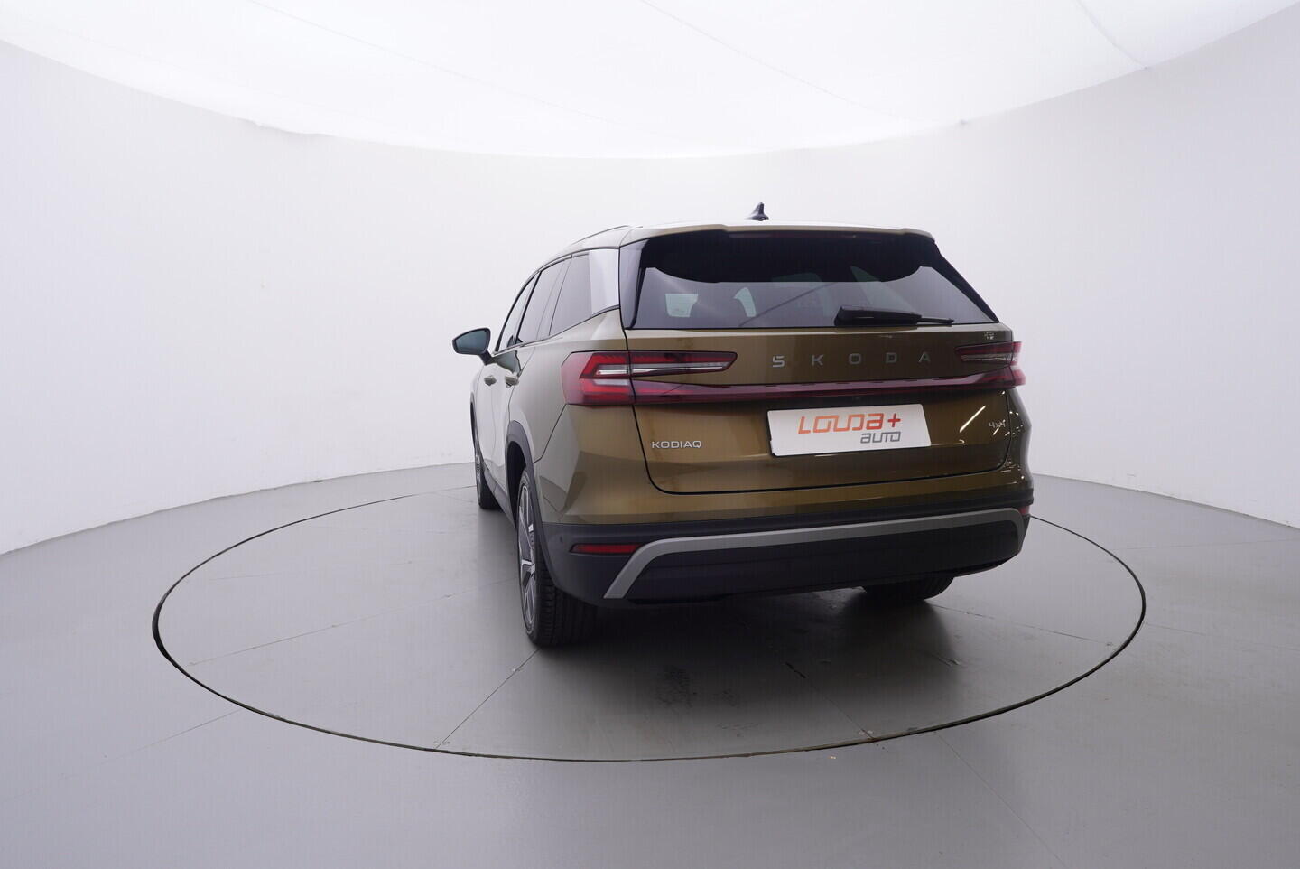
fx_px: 813
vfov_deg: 56.2
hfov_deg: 77.3
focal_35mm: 22
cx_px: 650
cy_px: 434
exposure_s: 1/80
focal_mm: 15
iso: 200
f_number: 5
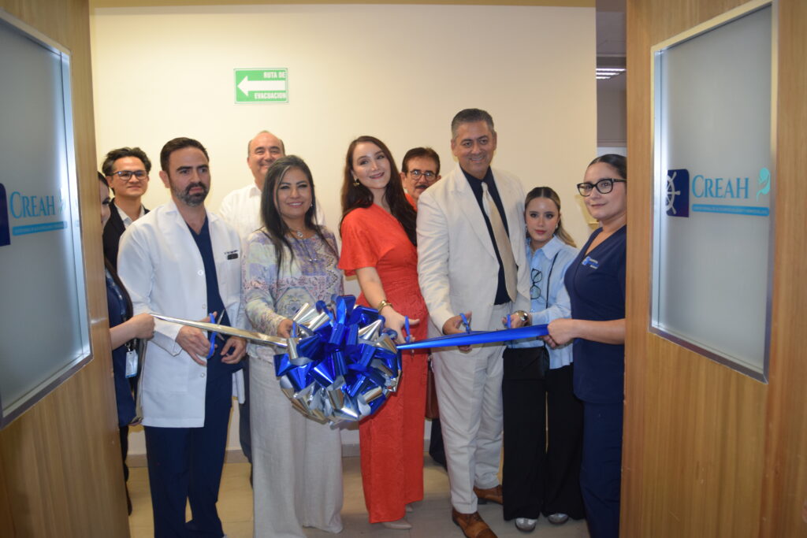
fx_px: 605
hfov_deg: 67.4
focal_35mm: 27
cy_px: 269
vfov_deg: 47.9
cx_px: 404
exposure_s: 1/60
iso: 800
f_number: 4
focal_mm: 18
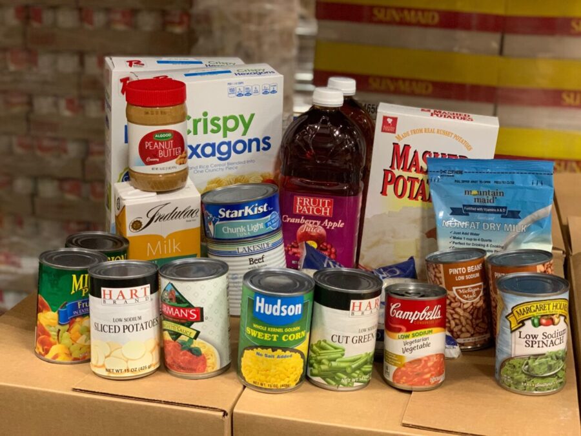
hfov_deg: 36.8
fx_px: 873
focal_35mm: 52
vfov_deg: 28.0
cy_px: 218
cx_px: 290
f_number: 2.4
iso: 400
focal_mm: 6
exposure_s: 1/48
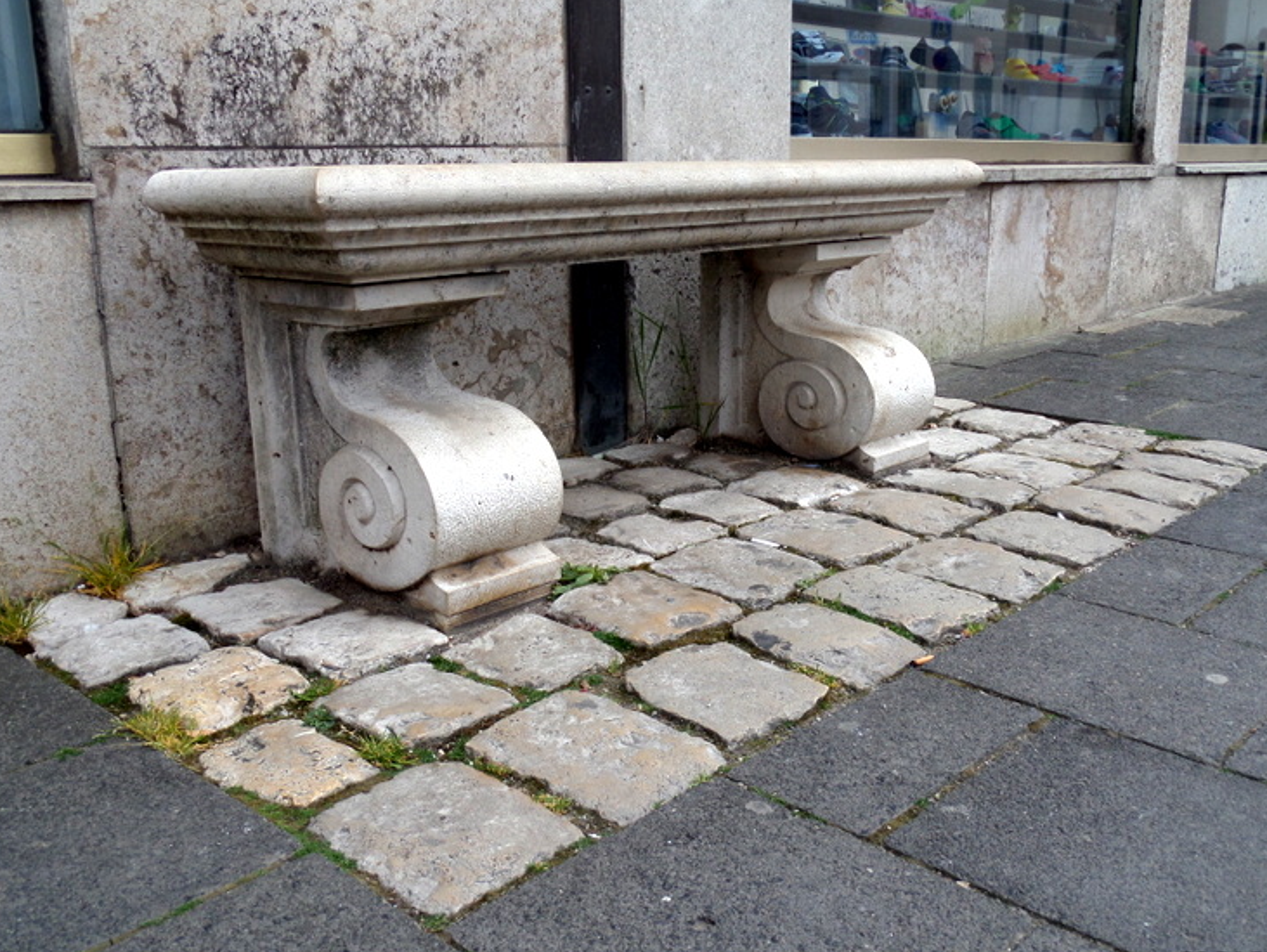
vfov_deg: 40.7
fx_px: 1282
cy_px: 486
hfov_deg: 52.6
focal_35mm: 35
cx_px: 646
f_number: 3.4
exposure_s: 1/250
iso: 80
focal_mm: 5.3
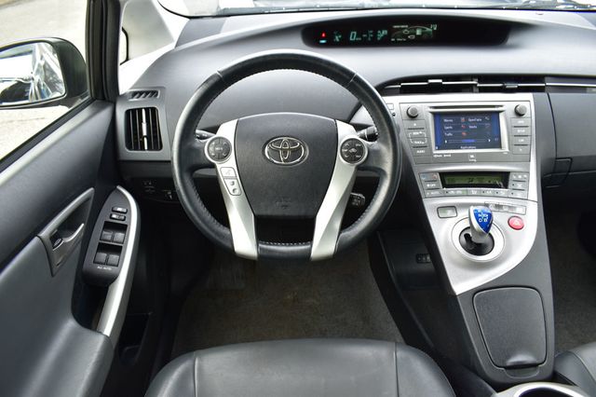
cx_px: 298
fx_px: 447
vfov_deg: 47.9
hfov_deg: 67.4
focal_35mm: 27
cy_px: 198
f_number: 7.1
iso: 400
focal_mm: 18
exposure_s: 1/30
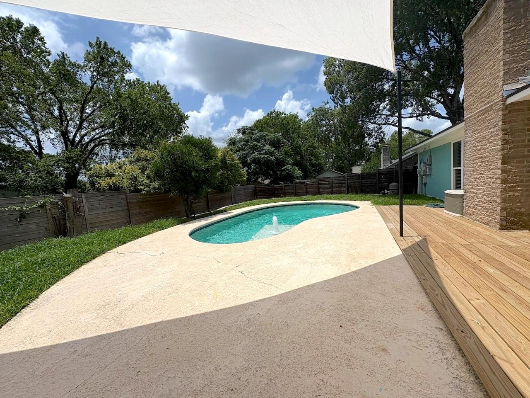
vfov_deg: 85.7
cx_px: 265
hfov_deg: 102.1
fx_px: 214
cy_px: 199
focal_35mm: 14
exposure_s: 1/4926
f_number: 2.2
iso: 50
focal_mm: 2.22
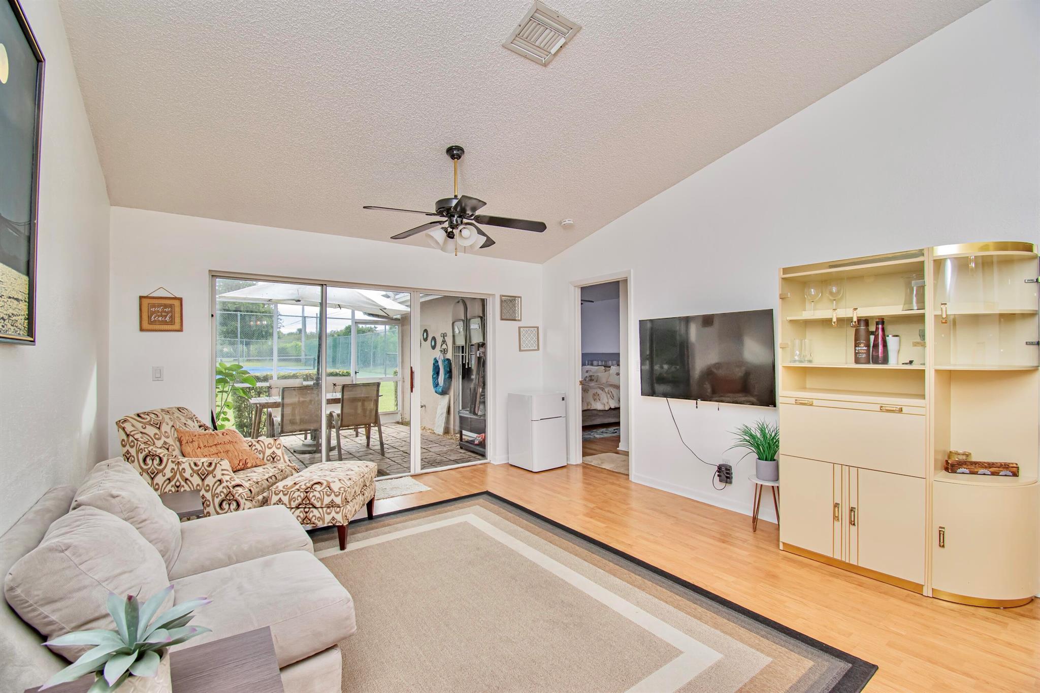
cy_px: 346
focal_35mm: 15
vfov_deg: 77.3
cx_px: 520
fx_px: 433
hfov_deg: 100.4
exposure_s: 1/60
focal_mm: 10
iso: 800
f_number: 8
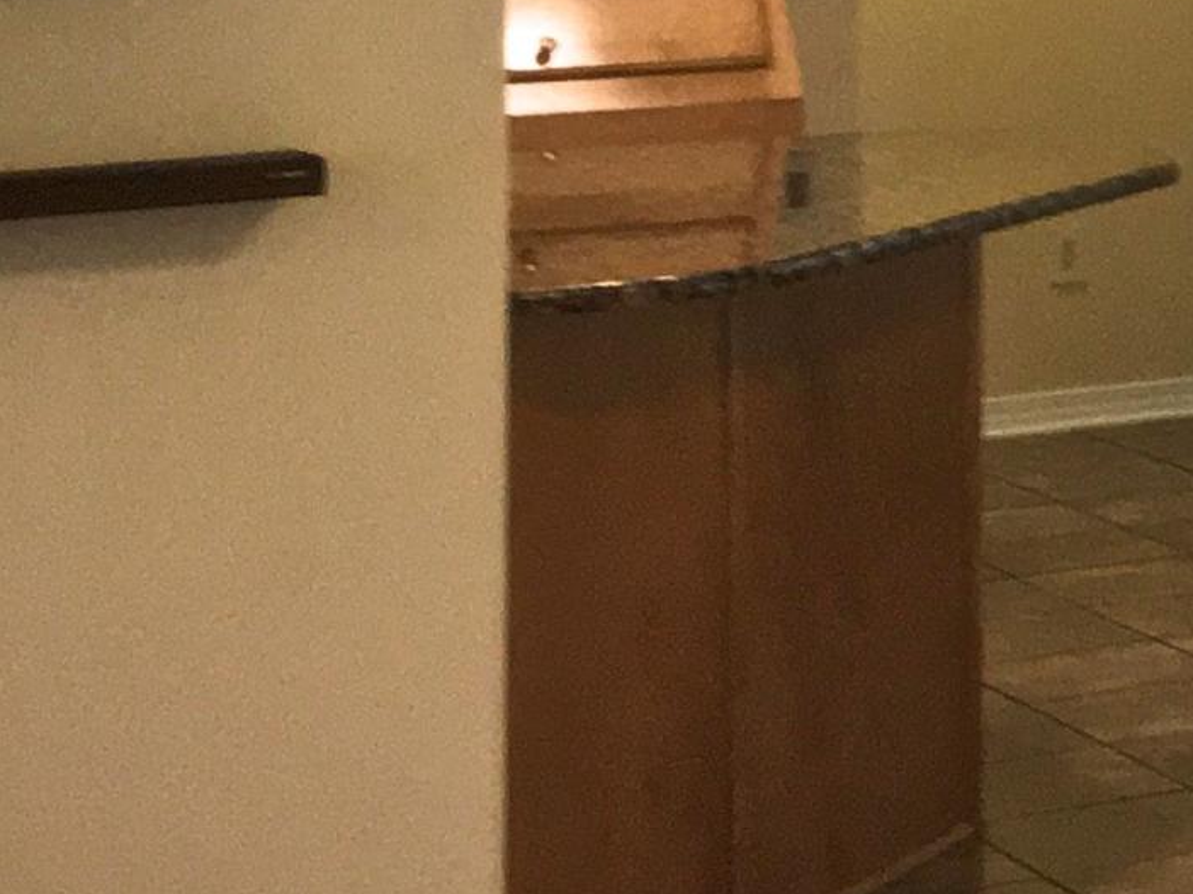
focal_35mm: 124
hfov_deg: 13.9
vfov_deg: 11.7
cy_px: -224
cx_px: 2219
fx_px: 4272
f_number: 2.2
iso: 100
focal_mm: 4.15
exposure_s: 1/30
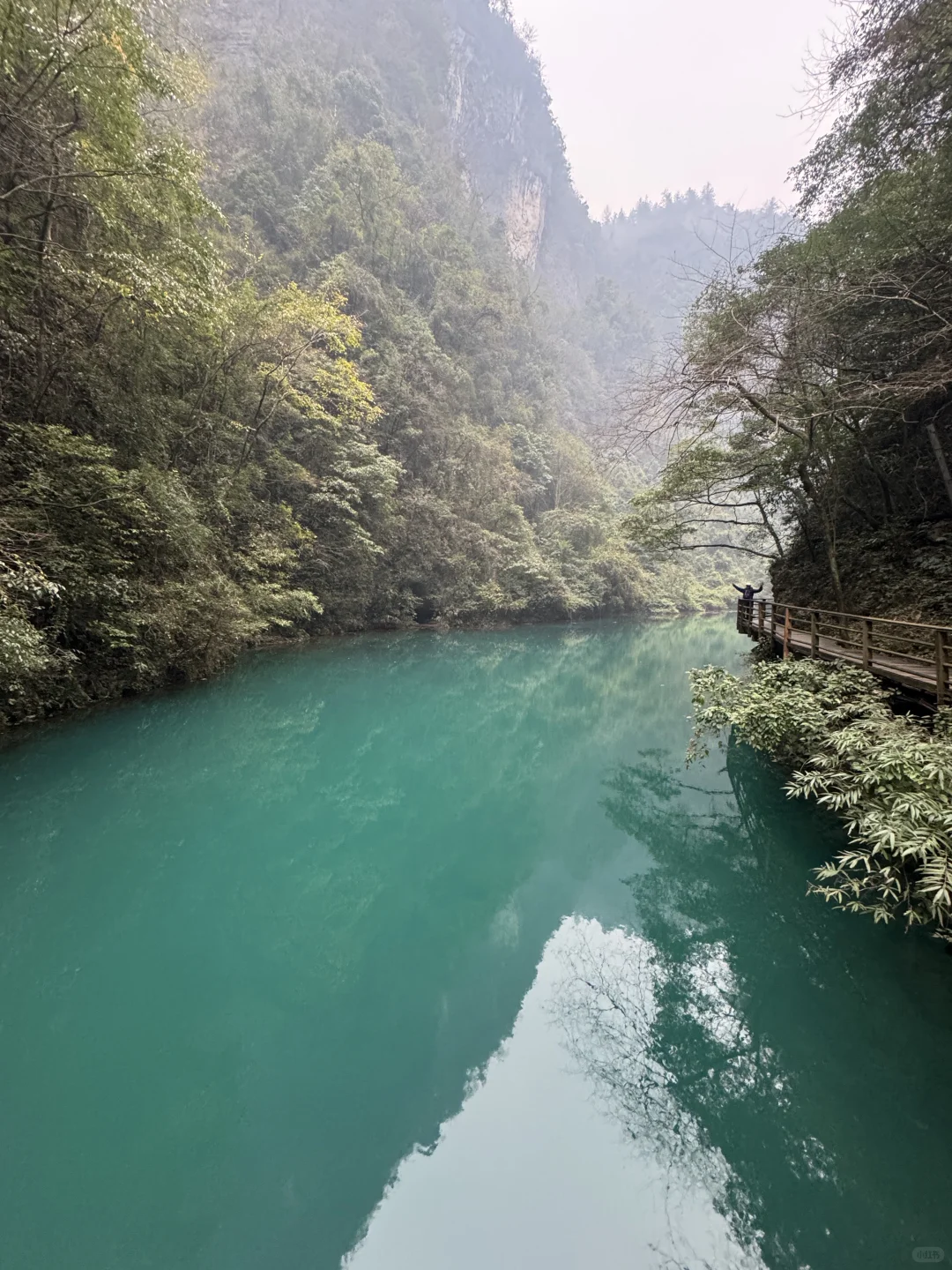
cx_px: 476
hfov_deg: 85.7
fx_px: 513
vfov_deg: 102.1
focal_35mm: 14
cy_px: 635
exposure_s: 1/60
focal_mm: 2.22
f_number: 2.2
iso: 400
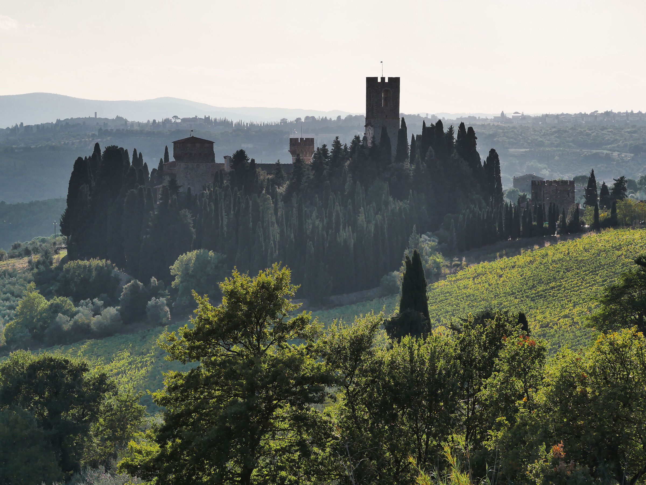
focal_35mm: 170
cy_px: 242
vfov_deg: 8.7
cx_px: 323
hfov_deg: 11.6
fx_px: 3174
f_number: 7.1
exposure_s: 1/800
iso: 200
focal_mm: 85
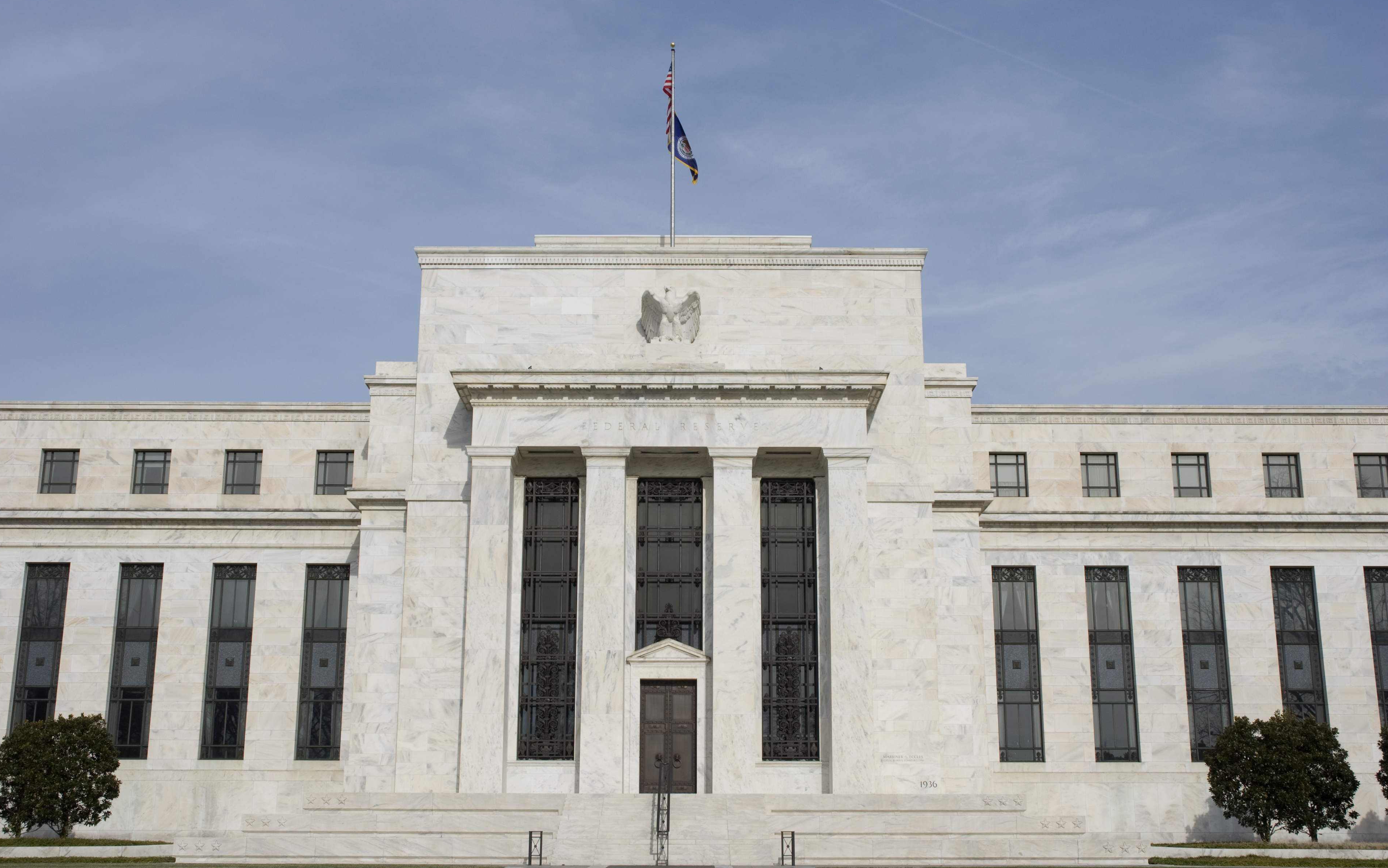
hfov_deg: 47.7
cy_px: 462
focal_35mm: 42
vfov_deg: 30.9
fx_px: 1570
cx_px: 693
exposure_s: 1/320
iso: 100
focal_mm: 27
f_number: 9
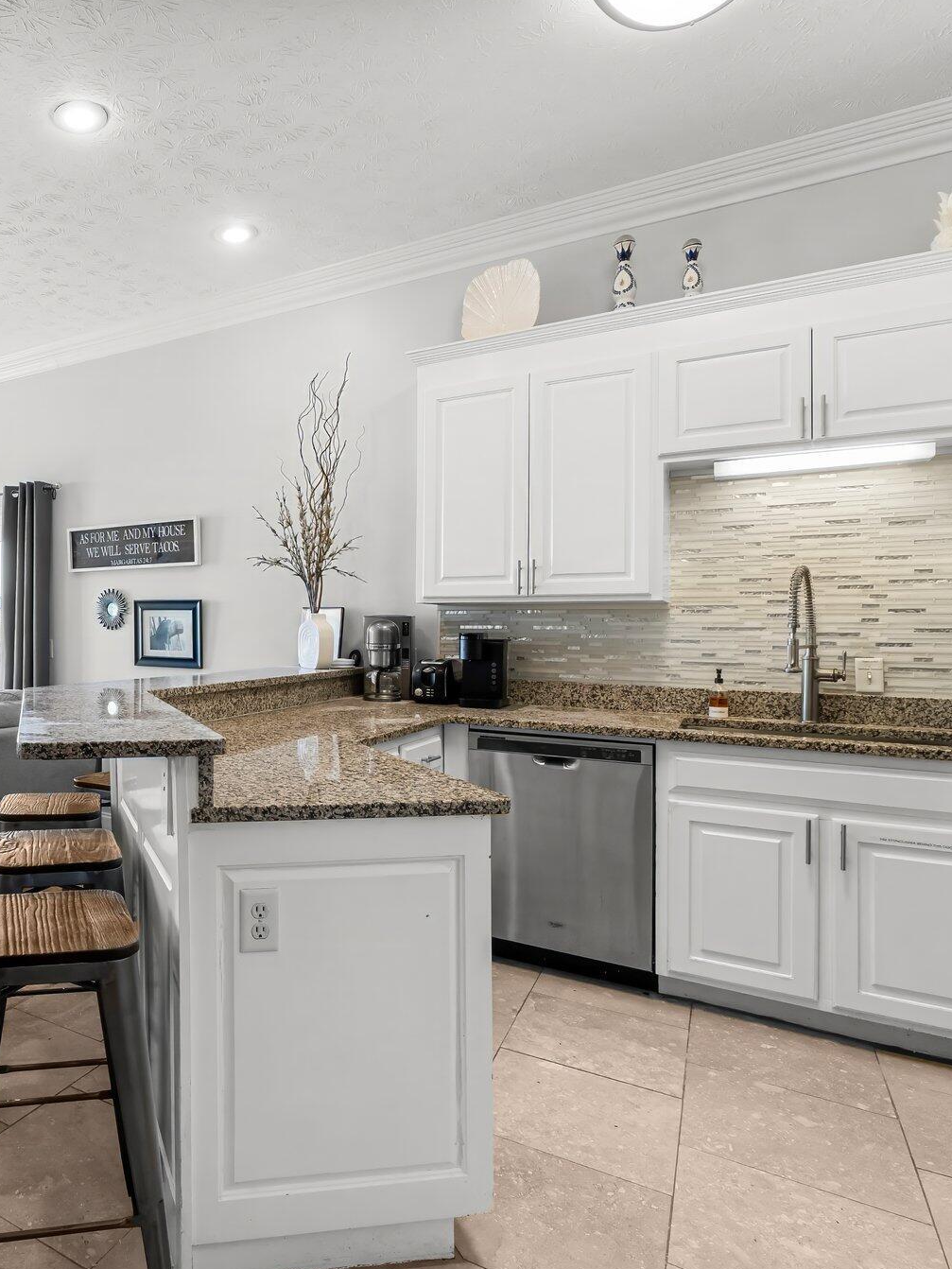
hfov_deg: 55.0
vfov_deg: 76.4
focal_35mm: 22
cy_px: 634
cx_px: 138
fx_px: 806
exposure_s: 1/30
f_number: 9
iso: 400
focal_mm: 10
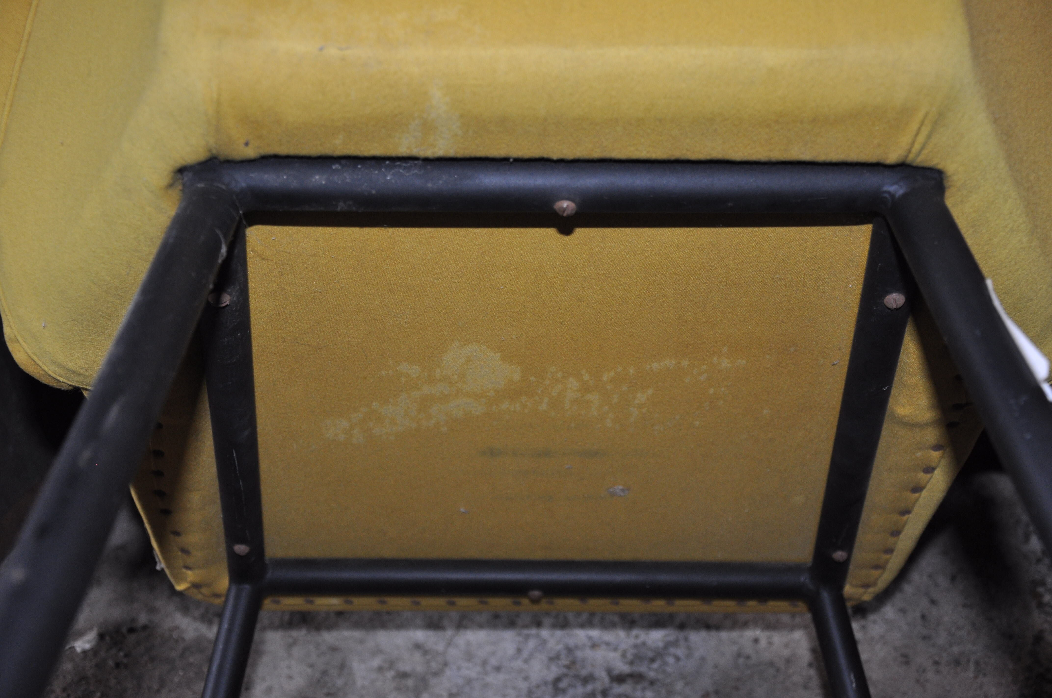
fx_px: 1313
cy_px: 349
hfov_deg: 43.7
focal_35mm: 45
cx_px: 526
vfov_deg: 29.8
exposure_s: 1/60
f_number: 4.2
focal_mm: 30
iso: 500
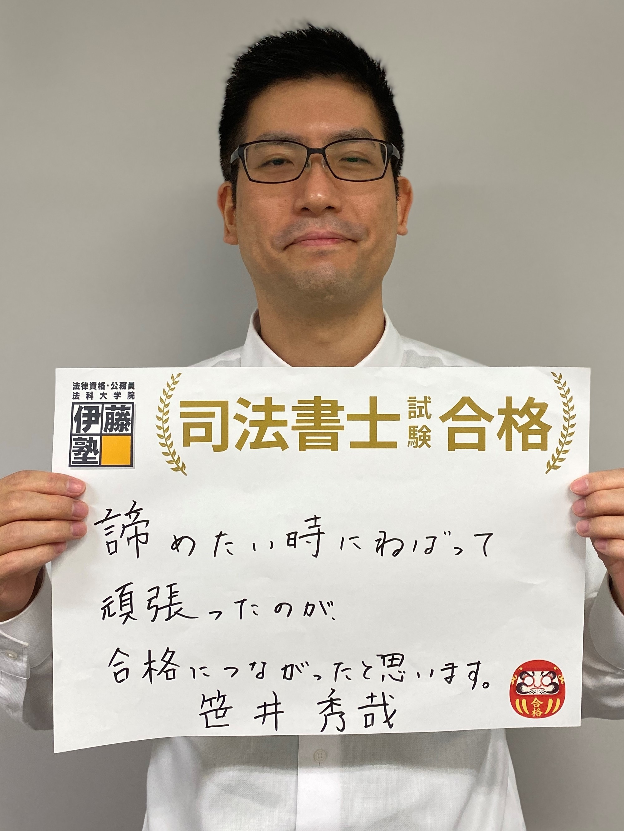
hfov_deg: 53.1
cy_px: 416
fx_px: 625
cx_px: 312
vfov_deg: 67.3
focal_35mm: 26
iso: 100
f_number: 1.8
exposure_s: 1/100
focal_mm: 4.25
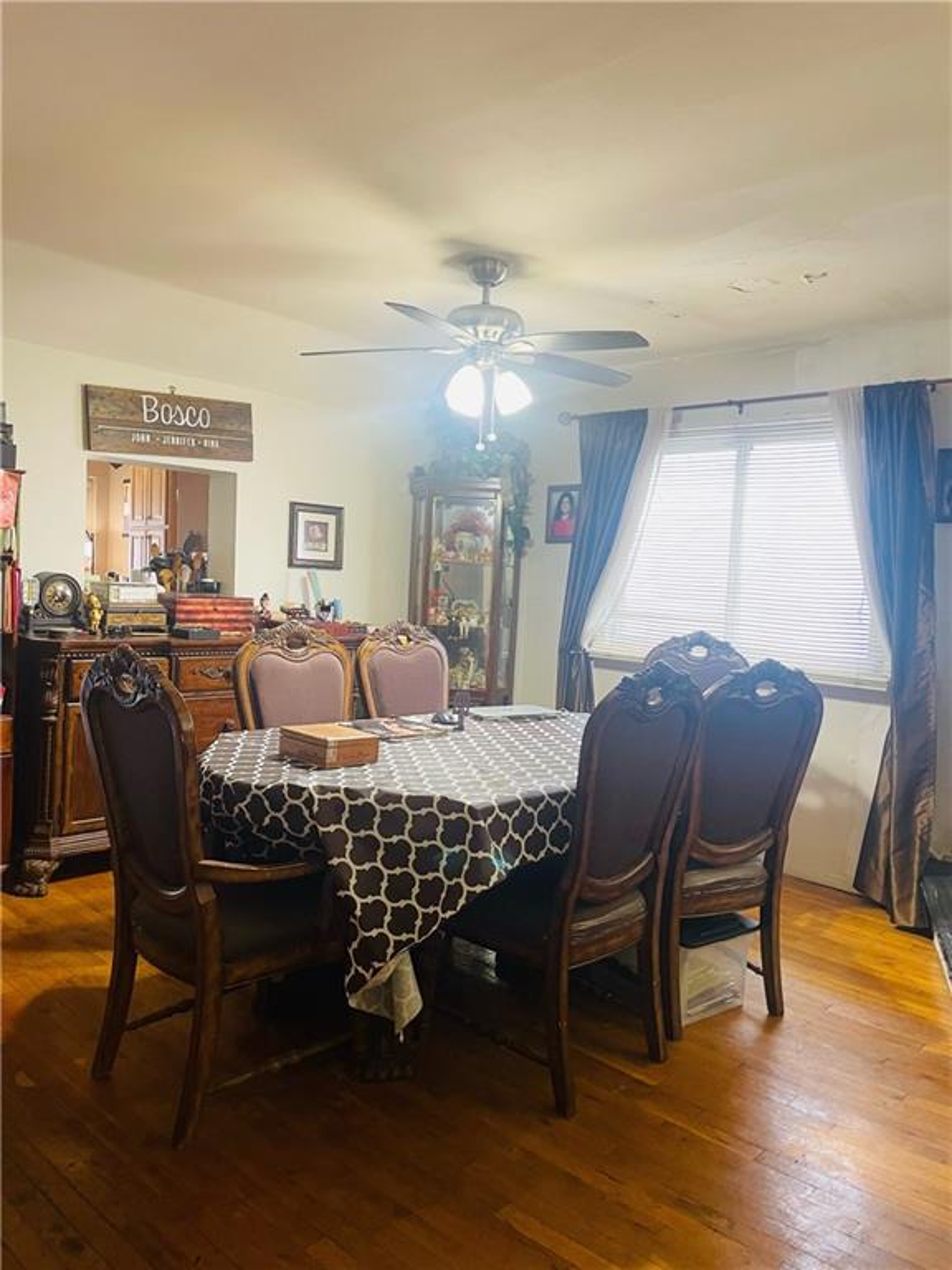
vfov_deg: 67.3
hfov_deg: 53.1
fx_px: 953
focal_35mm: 26
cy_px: 635
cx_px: 476
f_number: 1.6
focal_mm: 4.2
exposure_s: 1/60
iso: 125
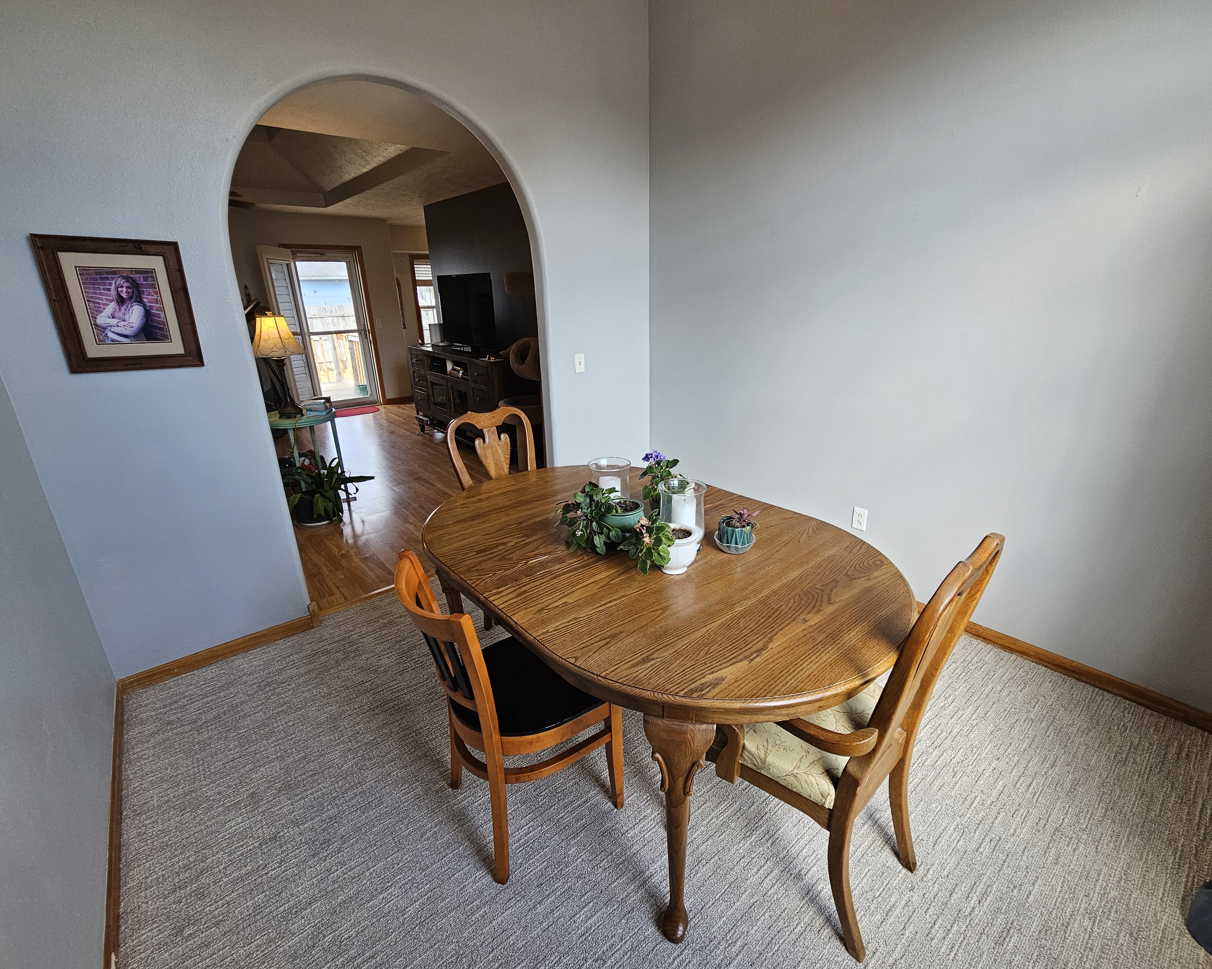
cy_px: 476
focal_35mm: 14
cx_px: 628
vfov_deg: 88.0
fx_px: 502
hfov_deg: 100.7
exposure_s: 1/120
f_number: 2.2
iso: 80
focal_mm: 2.2
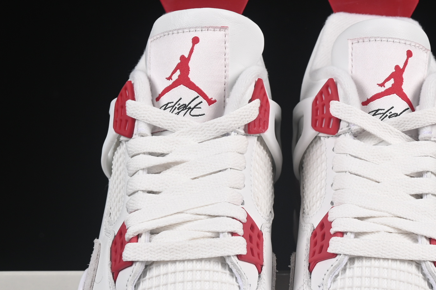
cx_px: 280
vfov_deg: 8.9
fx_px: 1853
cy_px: 288
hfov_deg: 13.4
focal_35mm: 153
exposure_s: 1/80
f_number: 8
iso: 160
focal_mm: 50
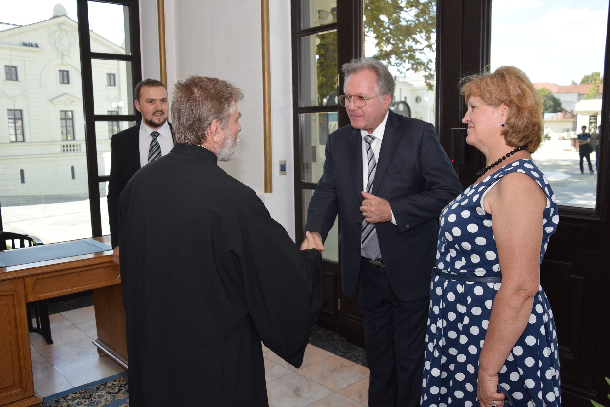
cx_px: 312
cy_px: 206
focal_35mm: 33
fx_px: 551
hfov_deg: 57.9
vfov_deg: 40.5
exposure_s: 1/60
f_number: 4
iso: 800
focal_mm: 21
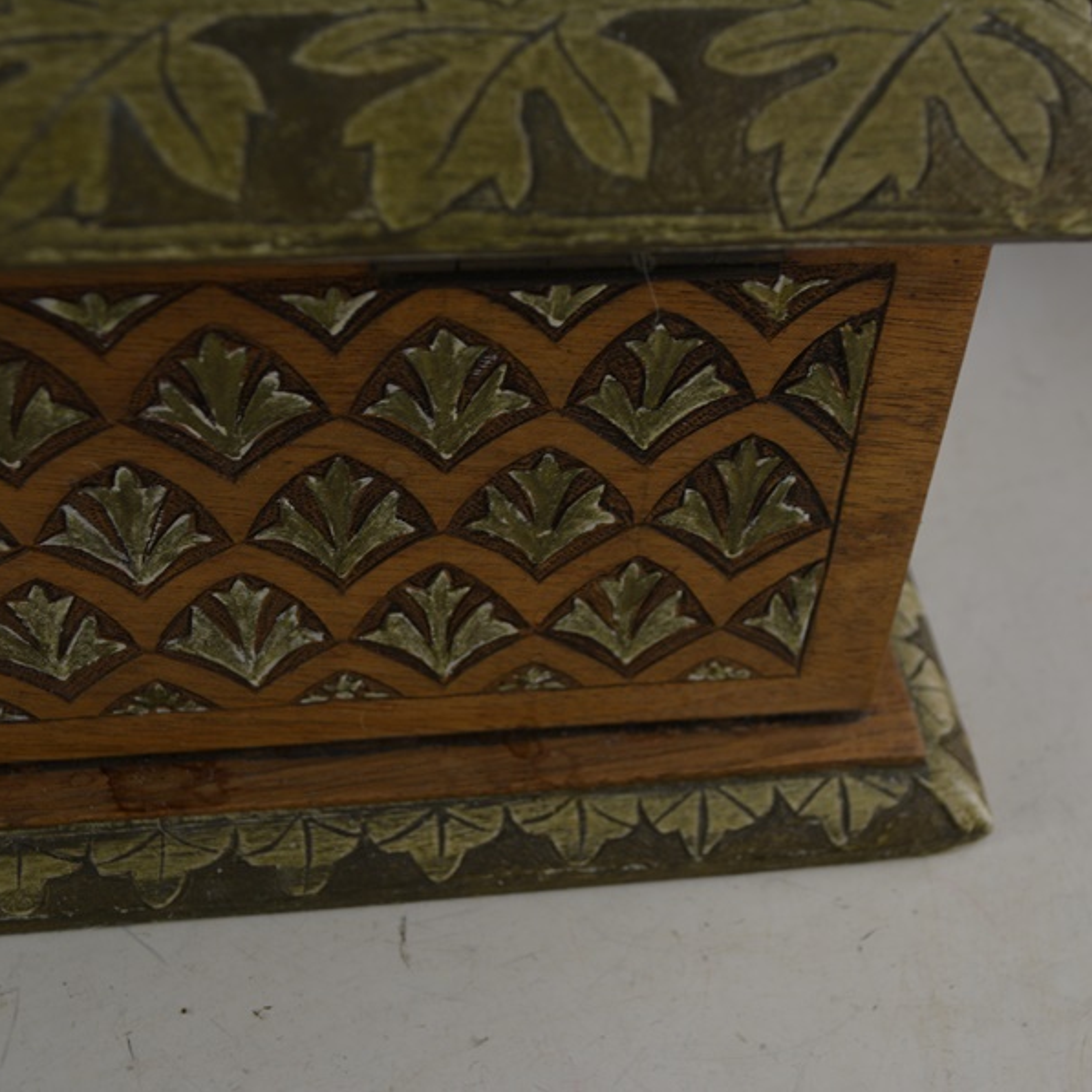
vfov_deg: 34.0
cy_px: 545
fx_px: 1785
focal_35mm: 50
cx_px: 600
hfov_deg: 34.0
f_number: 5.6
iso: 200
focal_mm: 26
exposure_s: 1/125
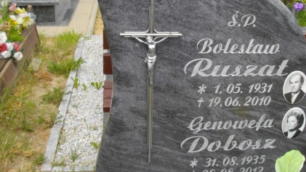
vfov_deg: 22.6
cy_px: 83
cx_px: 214
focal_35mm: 53
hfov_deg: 38.5
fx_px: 430
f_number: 5.5
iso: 100
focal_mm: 5.7
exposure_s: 1/160
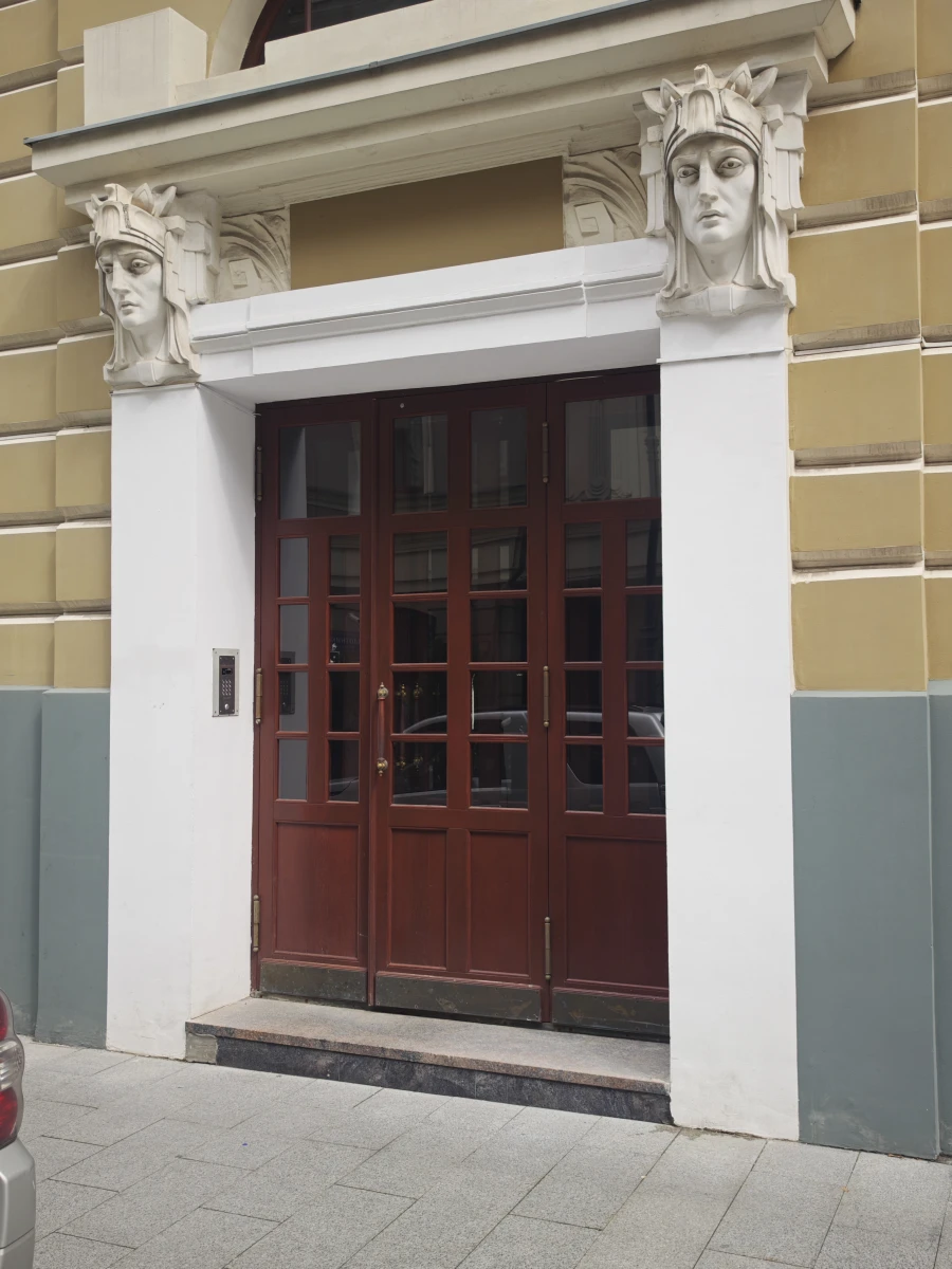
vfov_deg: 52.6
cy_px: 634
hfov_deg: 40.7
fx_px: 1283
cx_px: 476
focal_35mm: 35
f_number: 2
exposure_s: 1/354
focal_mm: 8.72
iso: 50
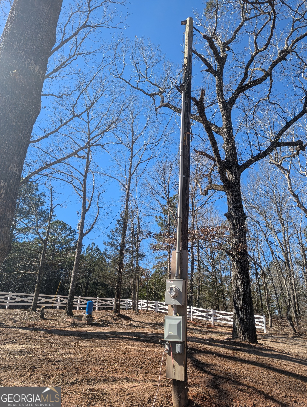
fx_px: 283
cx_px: 154
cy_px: 204
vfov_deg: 71.5
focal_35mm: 24
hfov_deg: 56.9
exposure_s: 1/1381
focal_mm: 6.81
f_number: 1.85
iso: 41
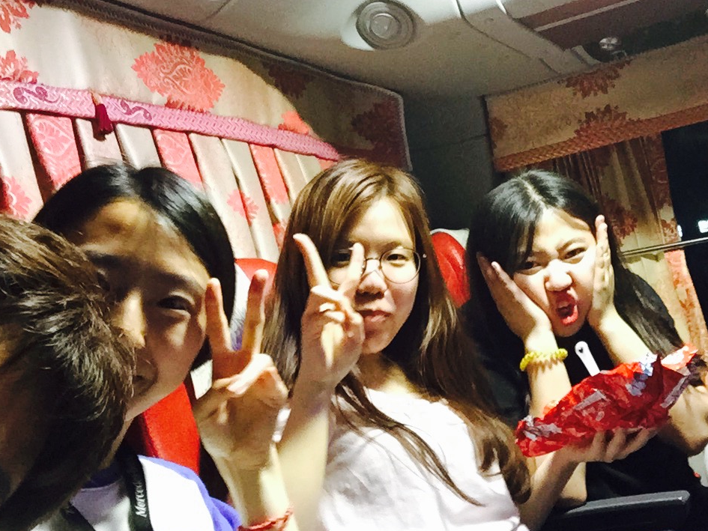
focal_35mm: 42
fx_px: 859
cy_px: 274
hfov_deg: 44.6
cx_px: 410
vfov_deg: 34.4
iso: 250
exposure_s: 1/17
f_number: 2.2
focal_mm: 2.65
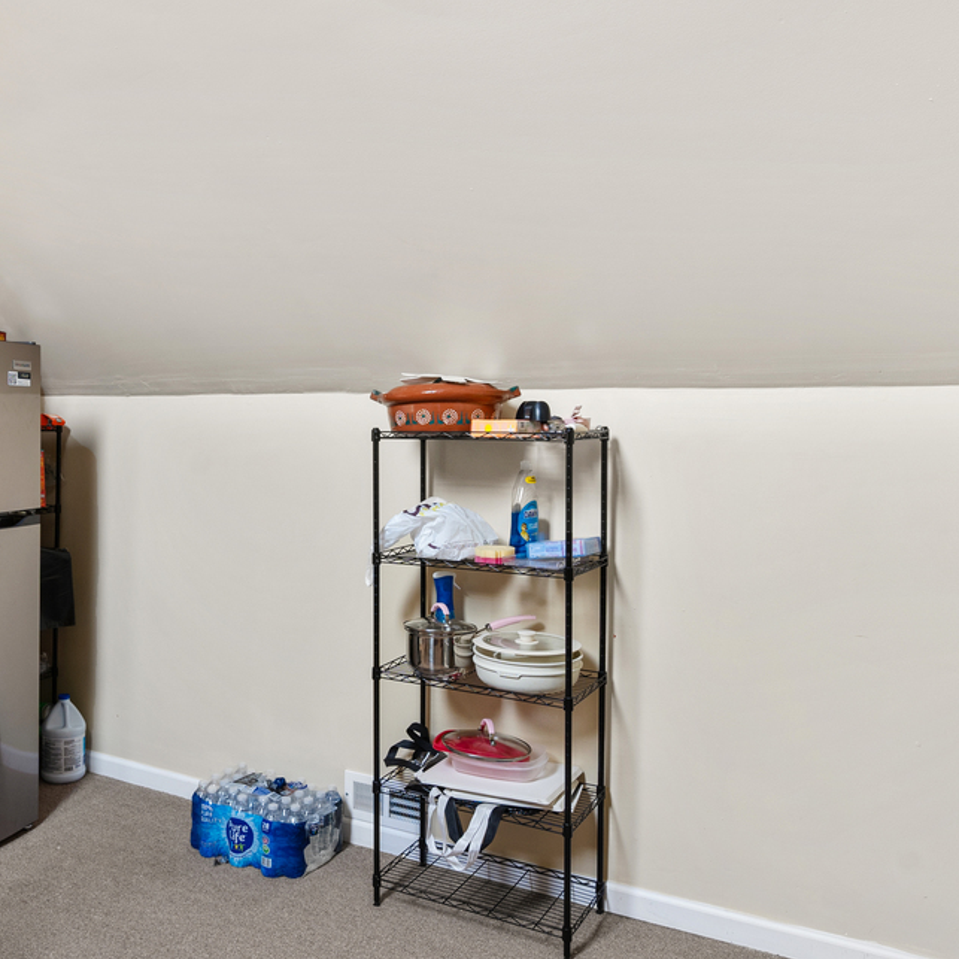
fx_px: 940
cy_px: 441
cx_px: 330
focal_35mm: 30
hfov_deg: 53.1
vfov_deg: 54.0
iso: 200
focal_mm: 14
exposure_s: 1/2
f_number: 8
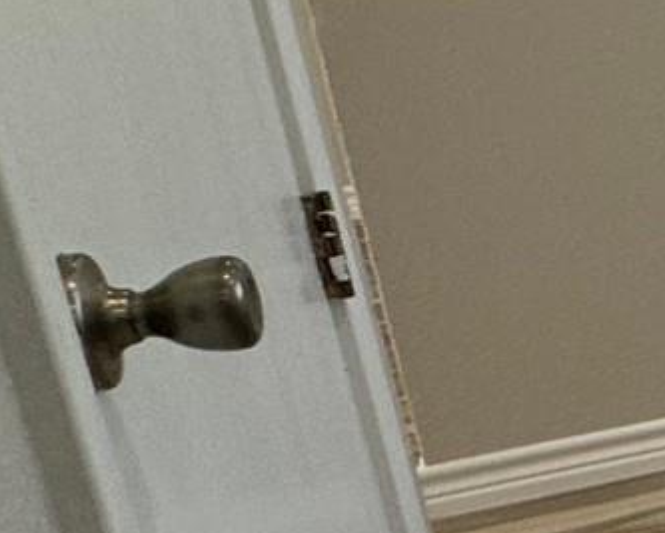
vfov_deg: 18.3
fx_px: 1655
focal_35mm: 84
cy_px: 180
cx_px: 1913
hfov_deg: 12.1
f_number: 2.2
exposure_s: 1/120
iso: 64
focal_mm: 2.22
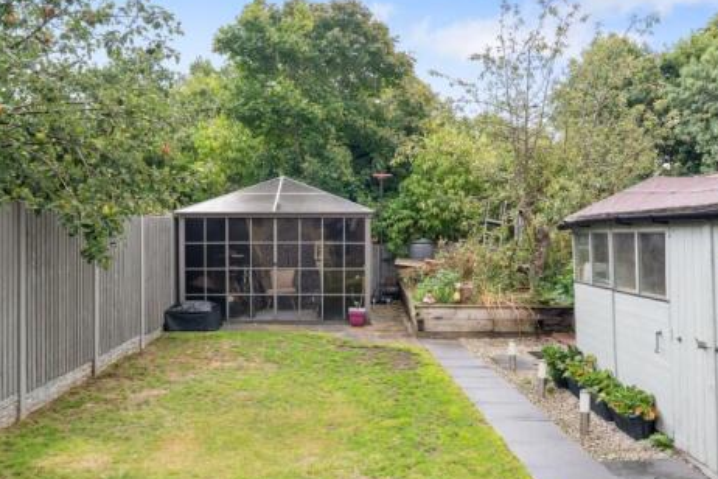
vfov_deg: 38.9
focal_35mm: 34
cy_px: 243
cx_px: 330
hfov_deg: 55.7
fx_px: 678
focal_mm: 24
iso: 1000
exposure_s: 1/50
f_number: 8
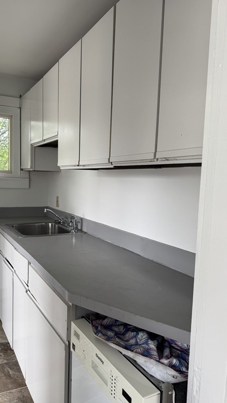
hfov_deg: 42.4
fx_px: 289
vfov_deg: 69.9
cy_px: 207
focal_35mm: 27
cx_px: 79
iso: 80
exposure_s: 1/172
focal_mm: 6.76
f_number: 1.78
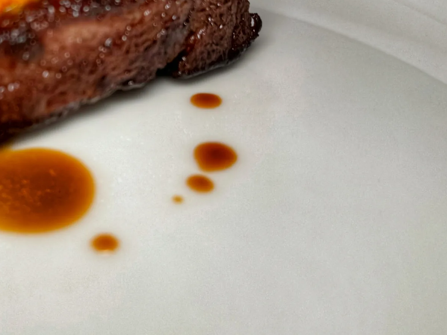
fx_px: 671
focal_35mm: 52
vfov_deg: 27.7
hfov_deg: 34.9
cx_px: 52
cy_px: 93
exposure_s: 1/126
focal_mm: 6.76
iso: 64
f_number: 1.78
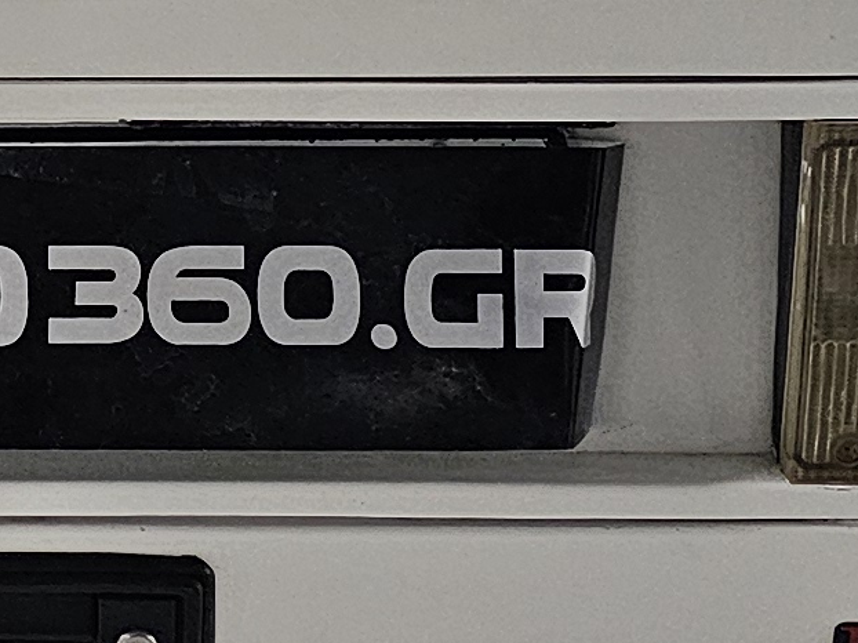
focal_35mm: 148
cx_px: -160
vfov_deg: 9.9
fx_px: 3667
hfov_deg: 13.0
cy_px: -28
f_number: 1.7
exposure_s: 1/170
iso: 800
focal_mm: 6.3
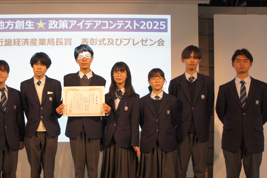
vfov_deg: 32.3
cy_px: 118
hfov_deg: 46.7
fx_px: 304
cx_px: 90
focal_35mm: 41
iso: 500
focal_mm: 20
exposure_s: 1/125
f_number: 4
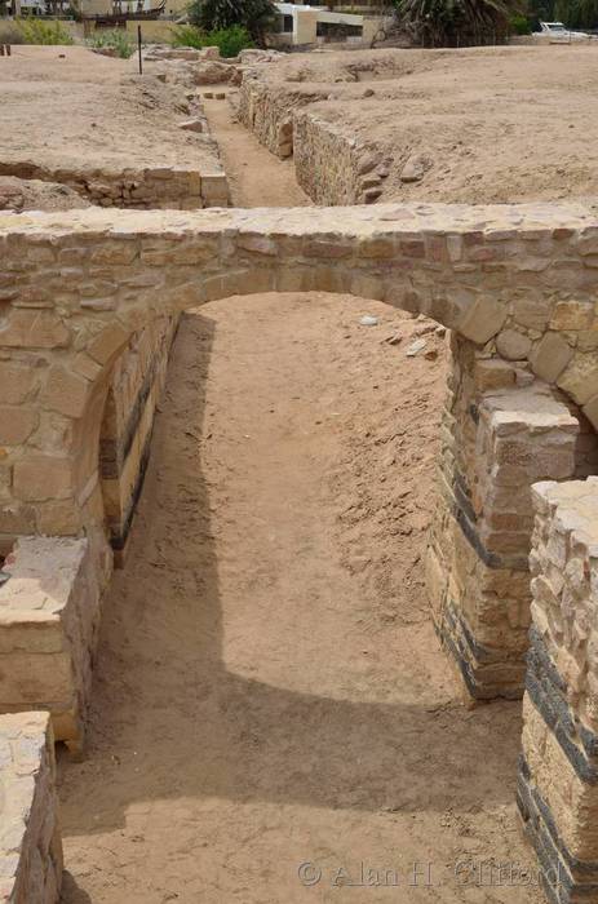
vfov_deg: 49.7
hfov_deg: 34.0
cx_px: 299
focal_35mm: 39
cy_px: 452
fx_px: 977
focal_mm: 26
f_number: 14
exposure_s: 1/125
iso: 100
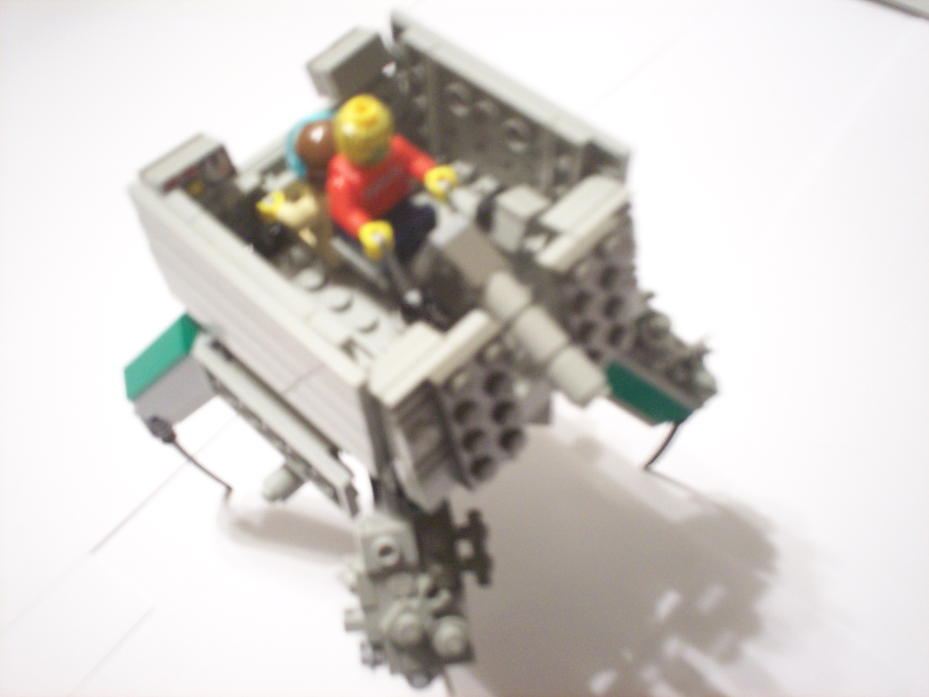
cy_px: 348
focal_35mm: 36
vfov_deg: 39.7
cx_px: 464
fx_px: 966
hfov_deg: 51.4
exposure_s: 1/2
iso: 200
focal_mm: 6
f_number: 4.5
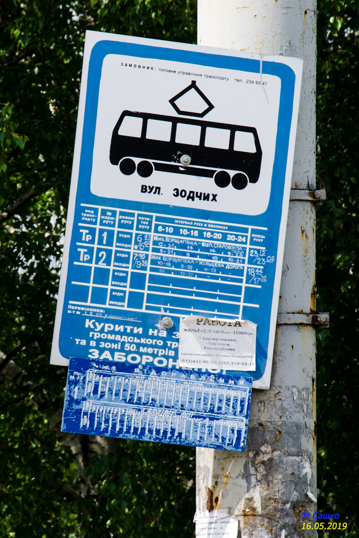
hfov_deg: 8.7
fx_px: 2356
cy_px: 269
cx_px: 180
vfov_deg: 13.0
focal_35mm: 158
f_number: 8
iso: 100
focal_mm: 105
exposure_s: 1/200
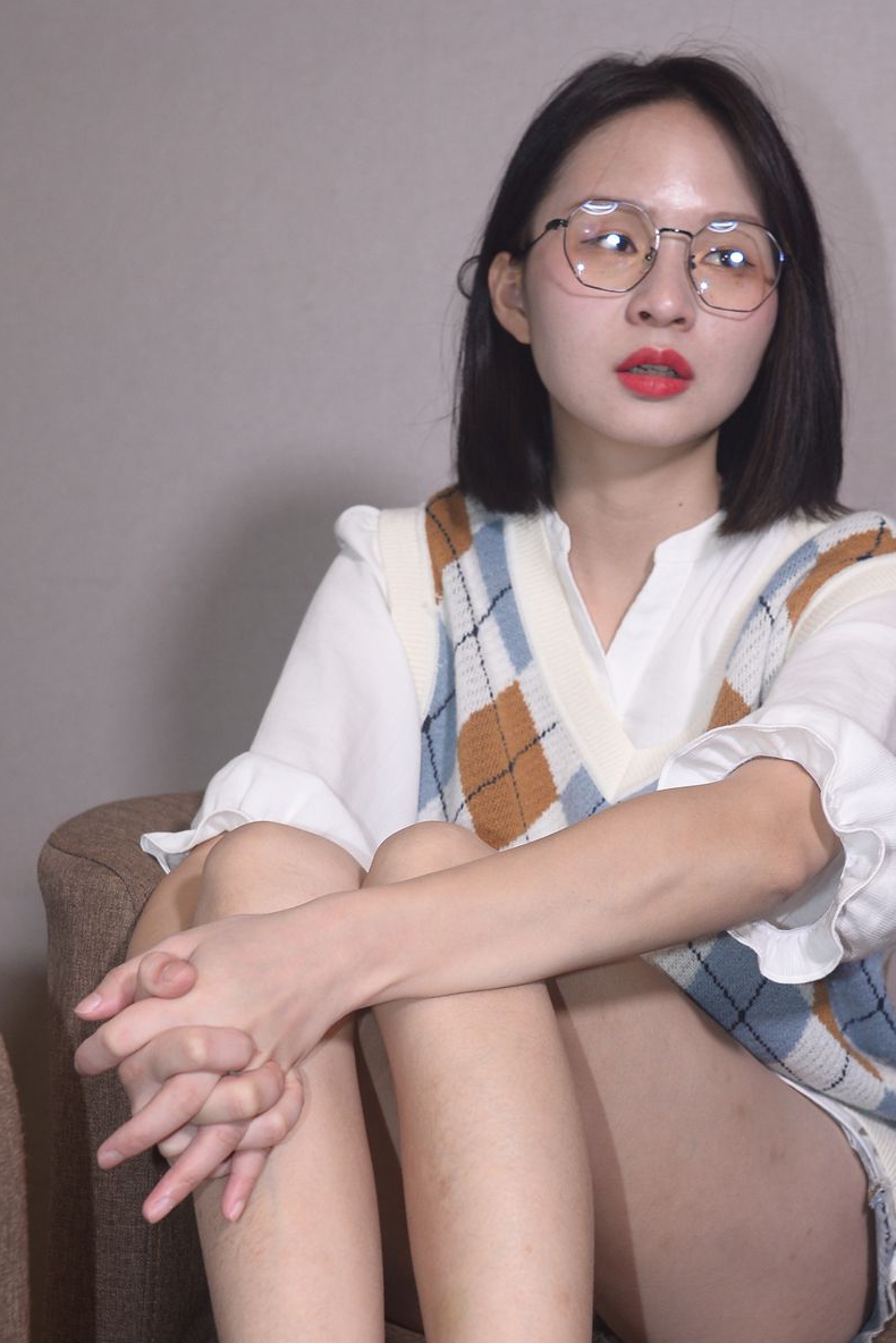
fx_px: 2313
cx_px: 519
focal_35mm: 62
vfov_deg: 32.1
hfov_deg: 21.9
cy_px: 894
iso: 500
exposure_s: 1/100
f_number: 5.6
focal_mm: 35
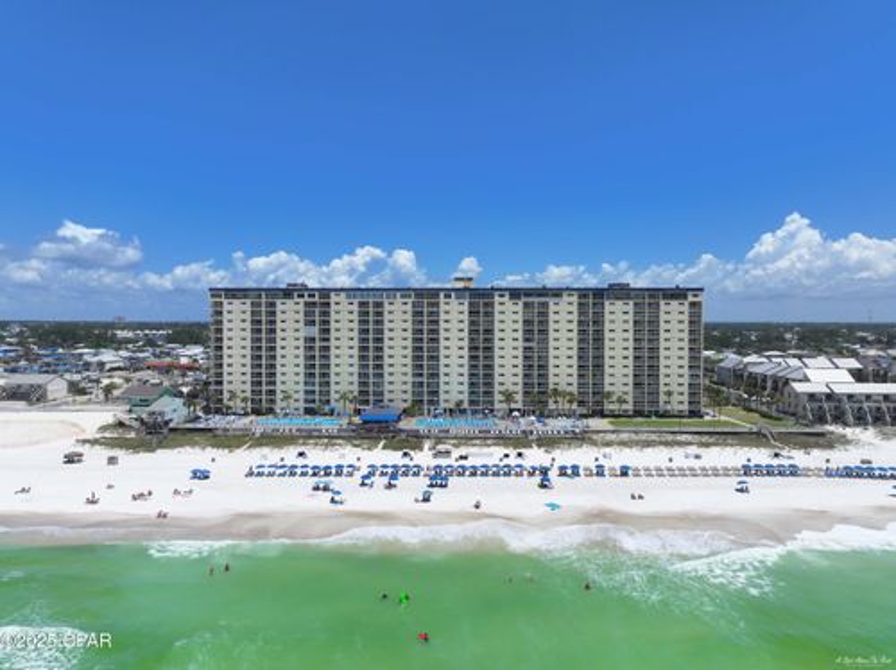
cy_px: 335
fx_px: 621
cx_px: 448
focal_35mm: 24
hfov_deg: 71.6
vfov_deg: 56.7
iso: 120
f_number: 2.8
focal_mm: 12.29
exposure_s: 1/2500
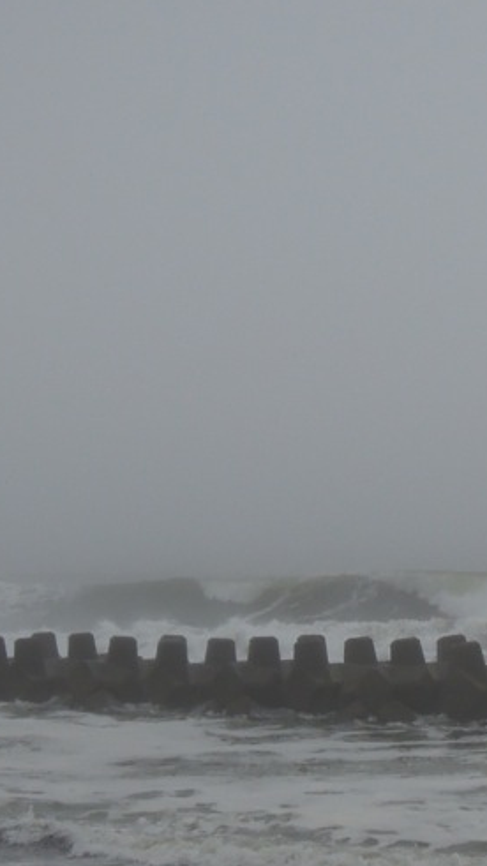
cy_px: 471
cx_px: 379
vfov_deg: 19.3
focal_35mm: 111
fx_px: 2550
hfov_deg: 10.9
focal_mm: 9
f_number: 7.4
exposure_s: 1/1250
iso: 160
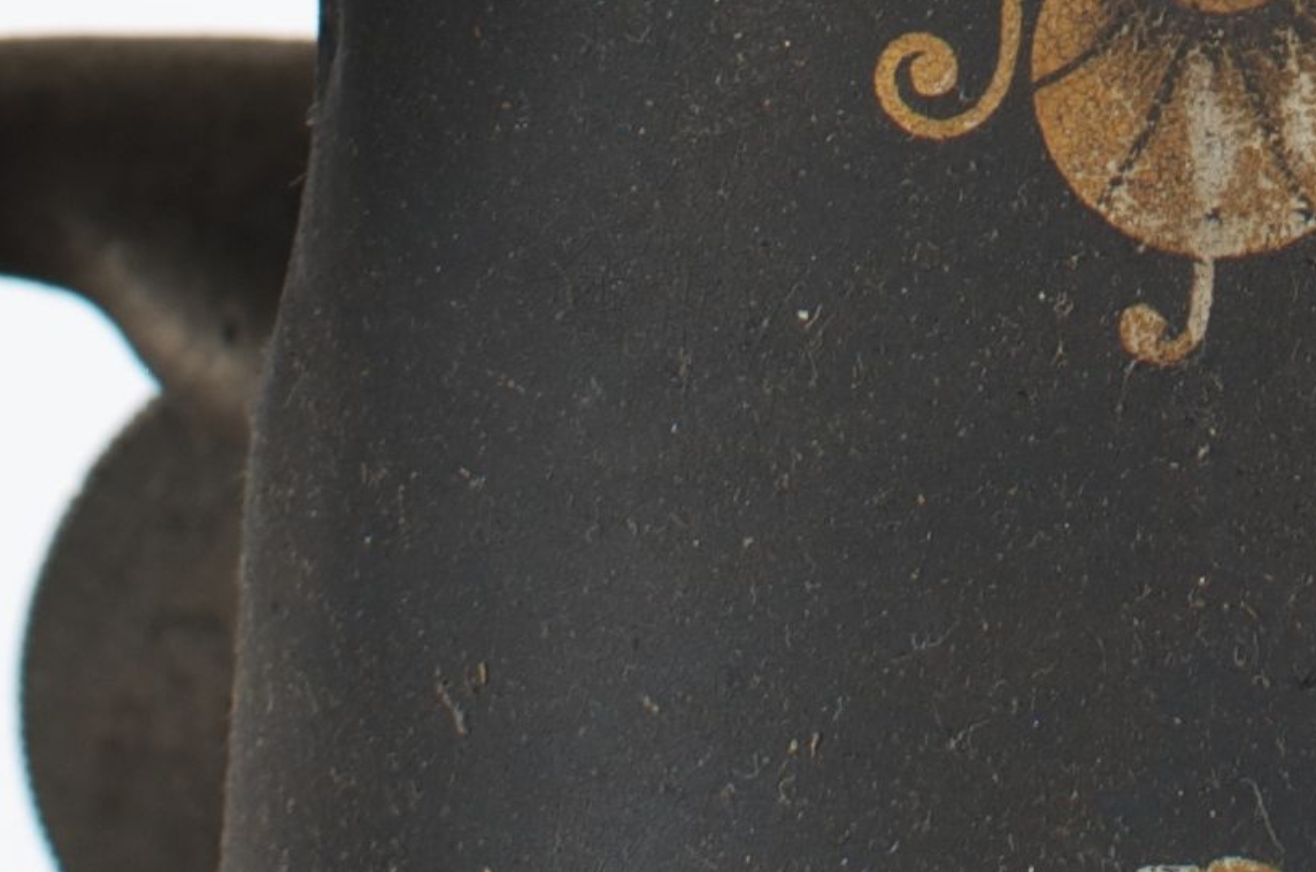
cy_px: -1531
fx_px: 11568
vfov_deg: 4.2
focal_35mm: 317
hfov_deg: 6.5
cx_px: 1469
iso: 100
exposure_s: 1/125
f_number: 6.3
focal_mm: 35
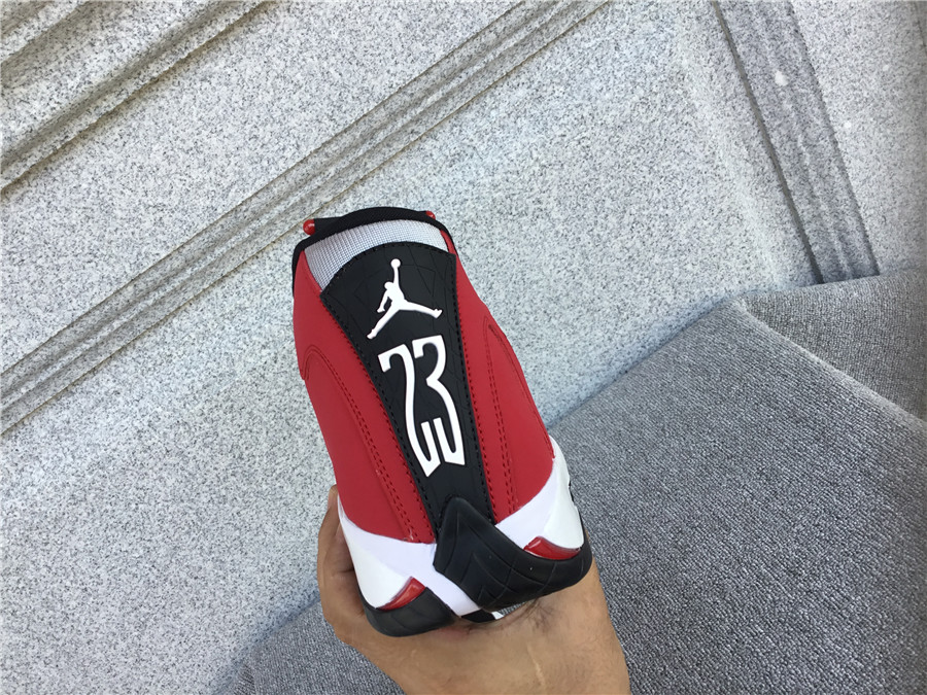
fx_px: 830
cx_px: 464
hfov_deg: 58.4
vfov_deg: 45.4
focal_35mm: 31
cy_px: 348
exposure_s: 1/173
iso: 25
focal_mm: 3.3
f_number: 2.4
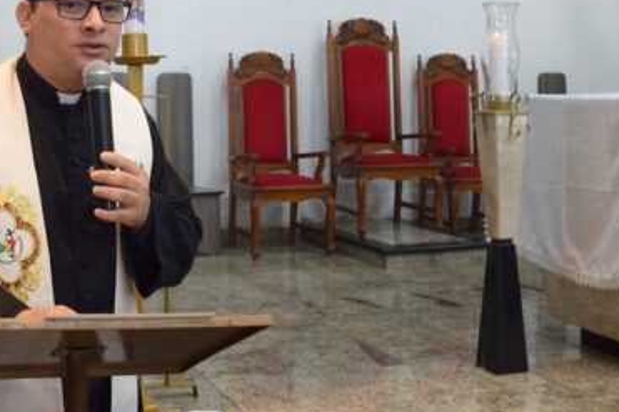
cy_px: 73
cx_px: 140
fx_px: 928
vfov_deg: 24.6
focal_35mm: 54
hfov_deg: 35.9
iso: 500
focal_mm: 18
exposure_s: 1/60
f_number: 4
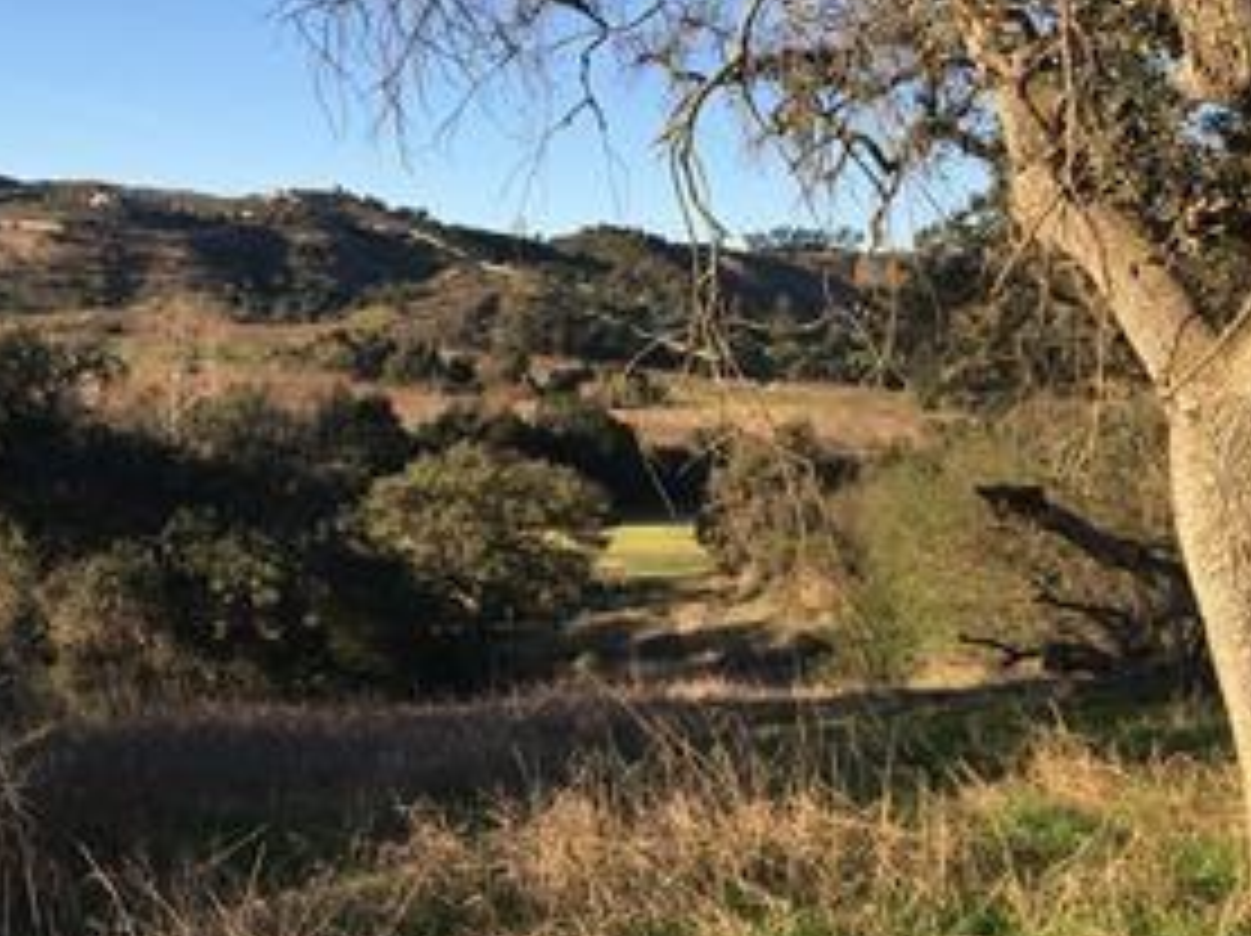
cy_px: 466
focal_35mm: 47
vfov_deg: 30.8
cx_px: 486
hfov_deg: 40.2
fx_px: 1697
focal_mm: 4.15
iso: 25
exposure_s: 1/668
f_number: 2.2
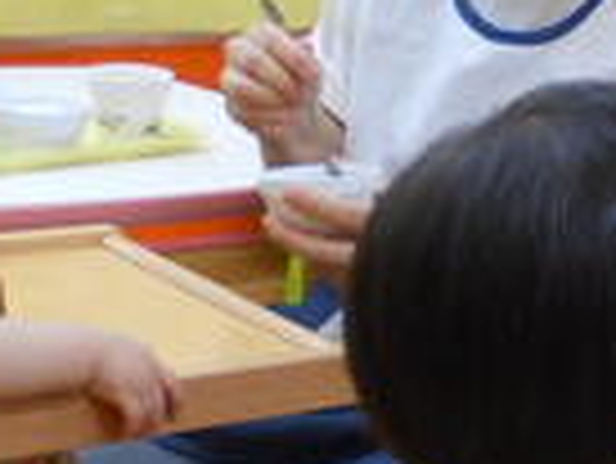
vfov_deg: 12.9
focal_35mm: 114
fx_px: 2030
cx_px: 661
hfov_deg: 16.8
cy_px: 419
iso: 140
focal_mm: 4.6
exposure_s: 1/30
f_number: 3.2
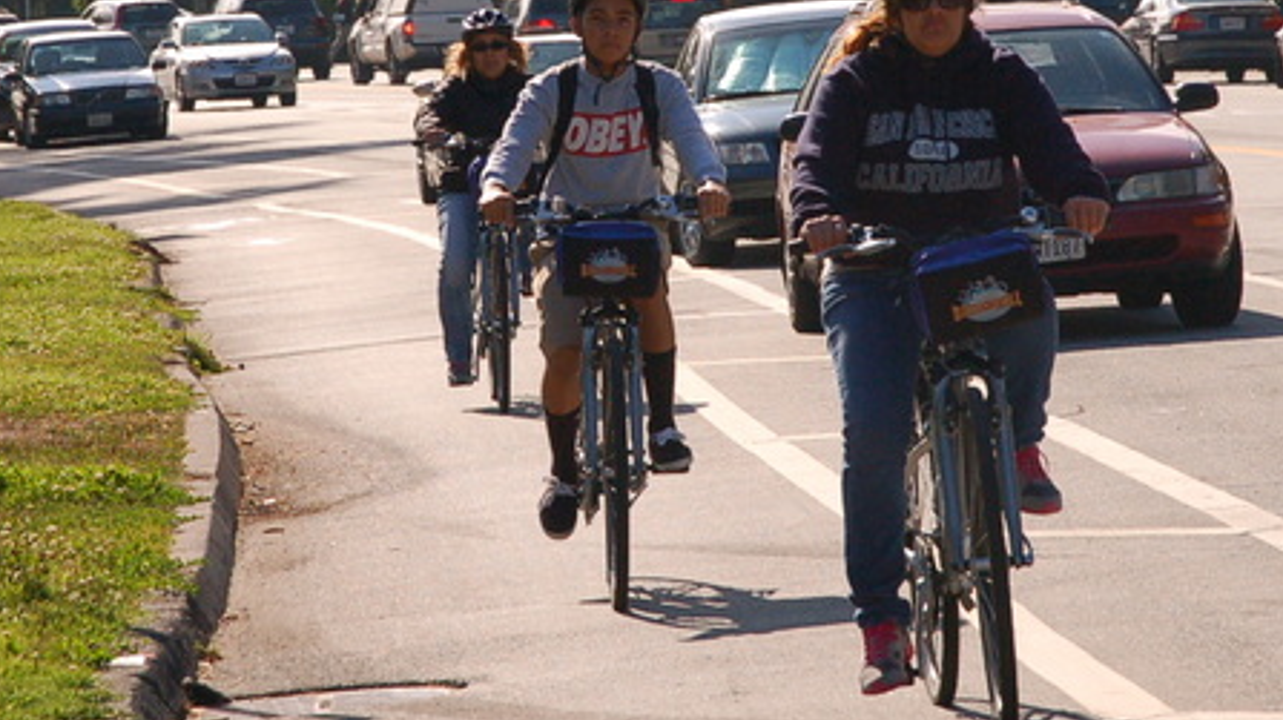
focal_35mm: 253
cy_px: 132
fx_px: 8603
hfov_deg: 8.5
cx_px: 620
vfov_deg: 4.8
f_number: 10
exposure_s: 1/1600
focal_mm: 90
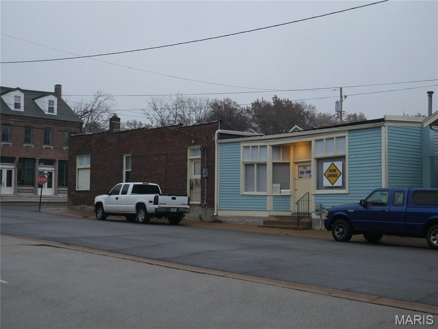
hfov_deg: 38.2
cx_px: 219
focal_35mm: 50
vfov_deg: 29.1
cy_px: 164
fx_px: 633
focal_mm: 25
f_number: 5.3
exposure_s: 1/250
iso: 1600
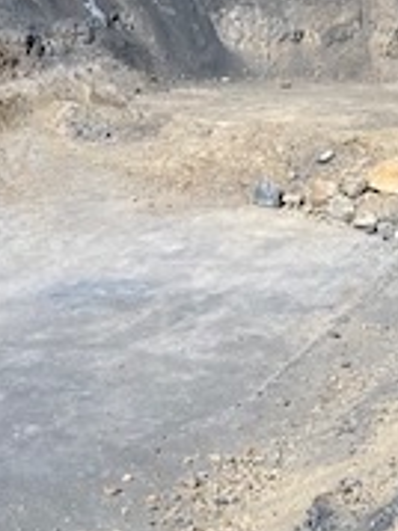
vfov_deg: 20.7
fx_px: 1427
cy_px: 457
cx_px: -160
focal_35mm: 93
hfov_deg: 15.0
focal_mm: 4.25
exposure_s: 1/2513
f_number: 1.8
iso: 32
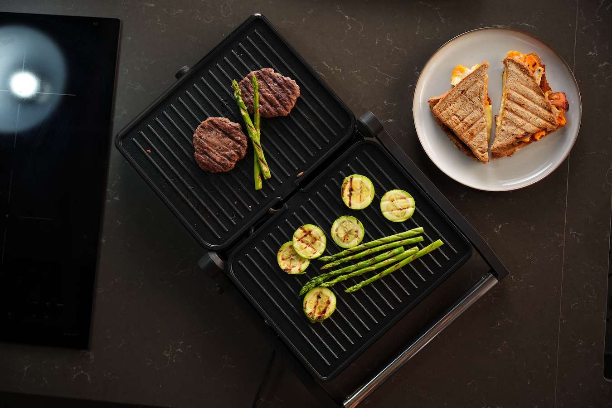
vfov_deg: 33.6
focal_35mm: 40
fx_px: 677
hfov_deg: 48.7
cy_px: 204
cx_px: 306
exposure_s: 1/50
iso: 200
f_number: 2.8
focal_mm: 39.8
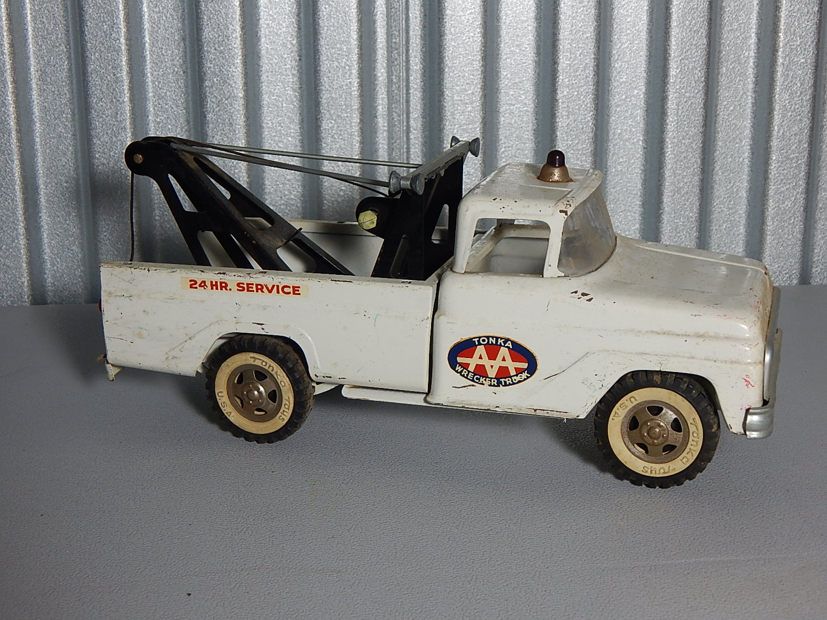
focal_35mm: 54
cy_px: 310
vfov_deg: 27.0
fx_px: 1290
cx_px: 414
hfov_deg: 35.5
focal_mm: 9.7
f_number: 3.8
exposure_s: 1/30
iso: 160
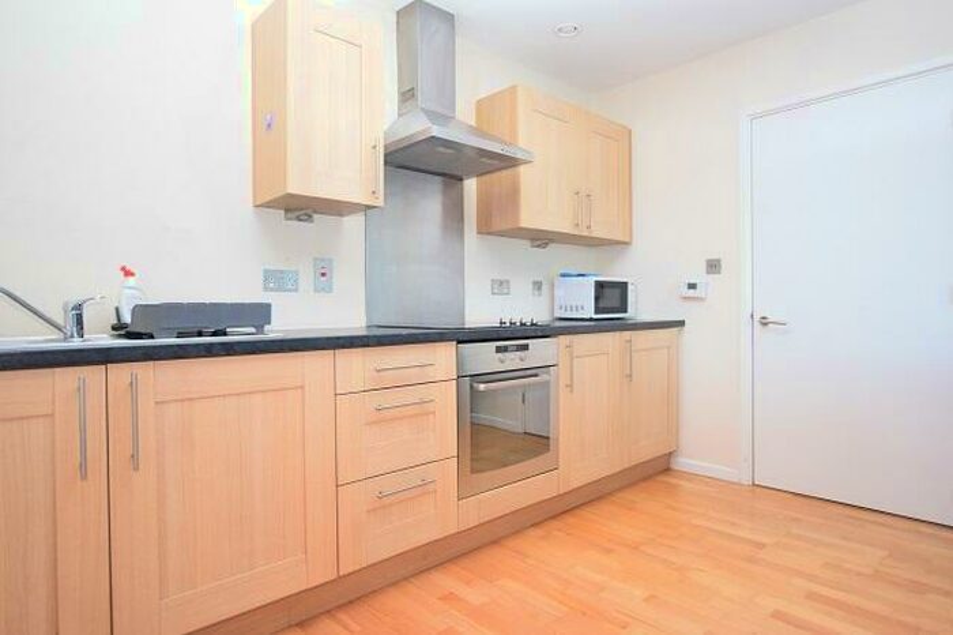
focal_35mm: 21
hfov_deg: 81.2
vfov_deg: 59.4
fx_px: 556
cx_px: 476
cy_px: 318
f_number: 3.5
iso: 800
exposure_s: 1/60
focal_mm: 14
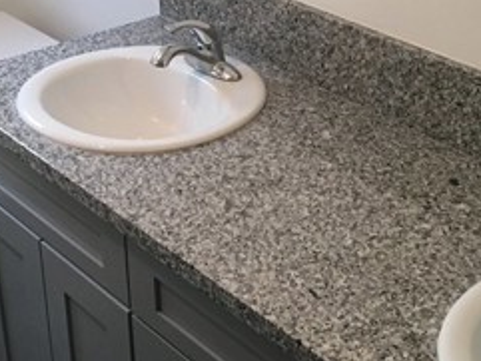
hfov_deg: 25.3
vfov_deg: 19.1
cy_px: 124
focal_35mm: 77
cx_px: 228
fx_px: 1070
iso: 160
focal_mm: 4.15
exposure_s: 1/30
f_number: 2.2
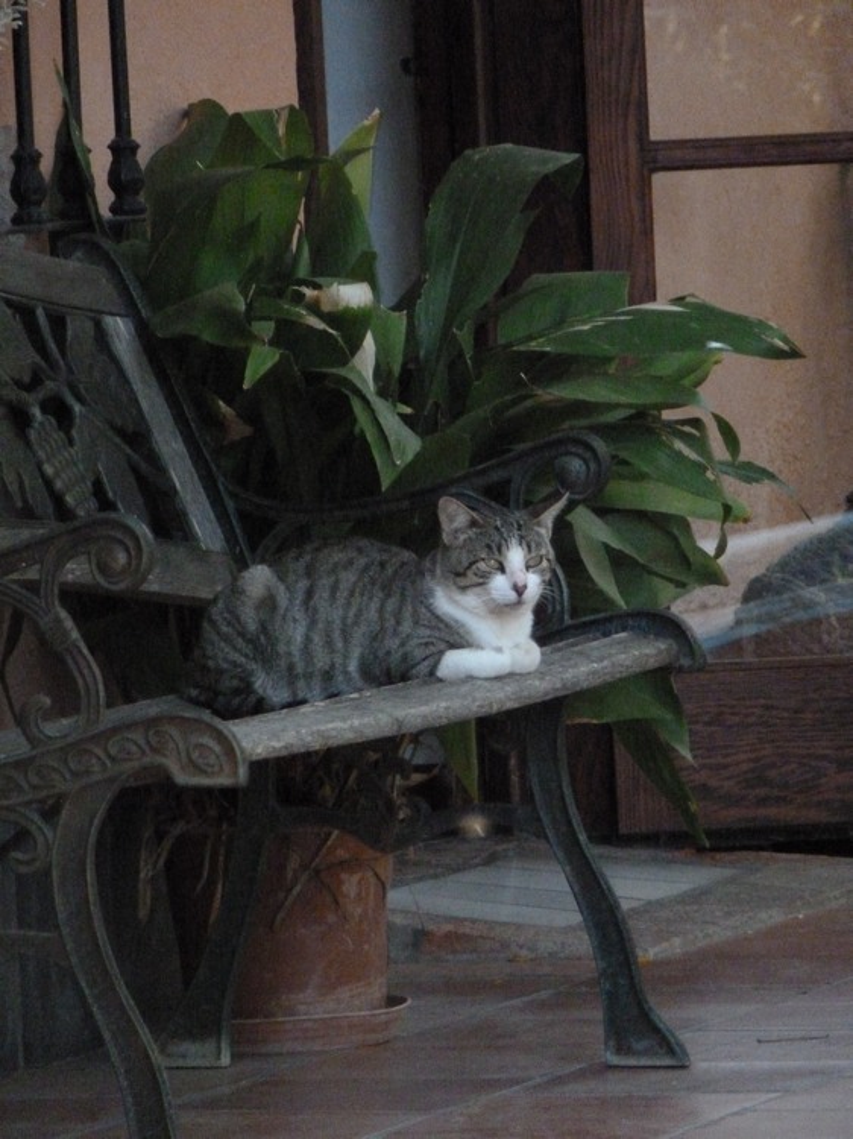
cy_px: 570
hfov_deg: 3.7
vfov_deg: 4.9
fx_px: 13183
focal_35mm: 401
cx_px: 426
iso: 1000
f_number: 5.9
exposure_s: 1/125
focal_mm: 68.8
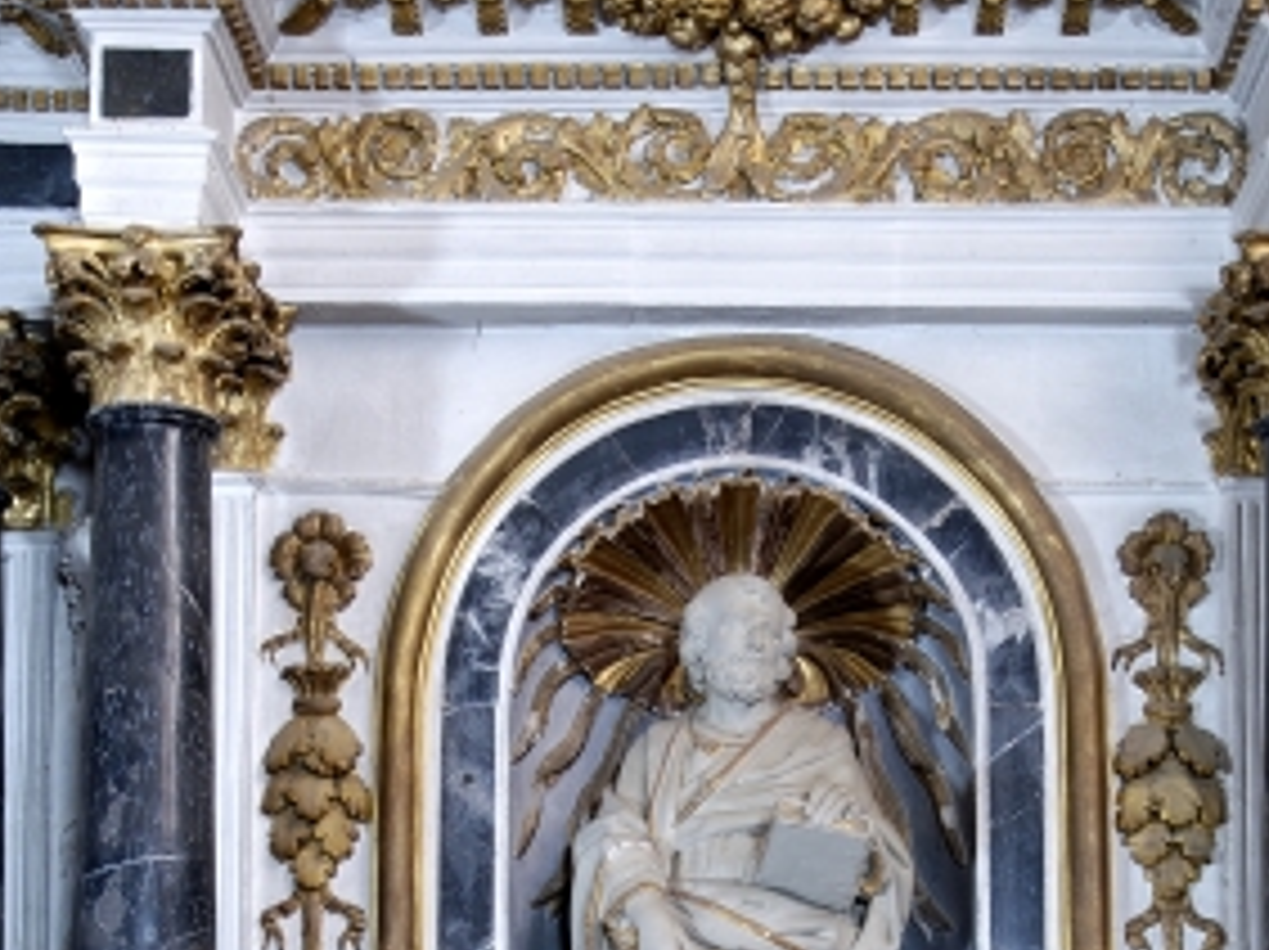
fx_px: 2491
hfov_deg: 28.5
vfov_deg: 20.7
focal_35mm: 68
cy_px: 1000
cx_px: 747
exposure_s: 1/1.3
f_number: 11
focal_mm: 26
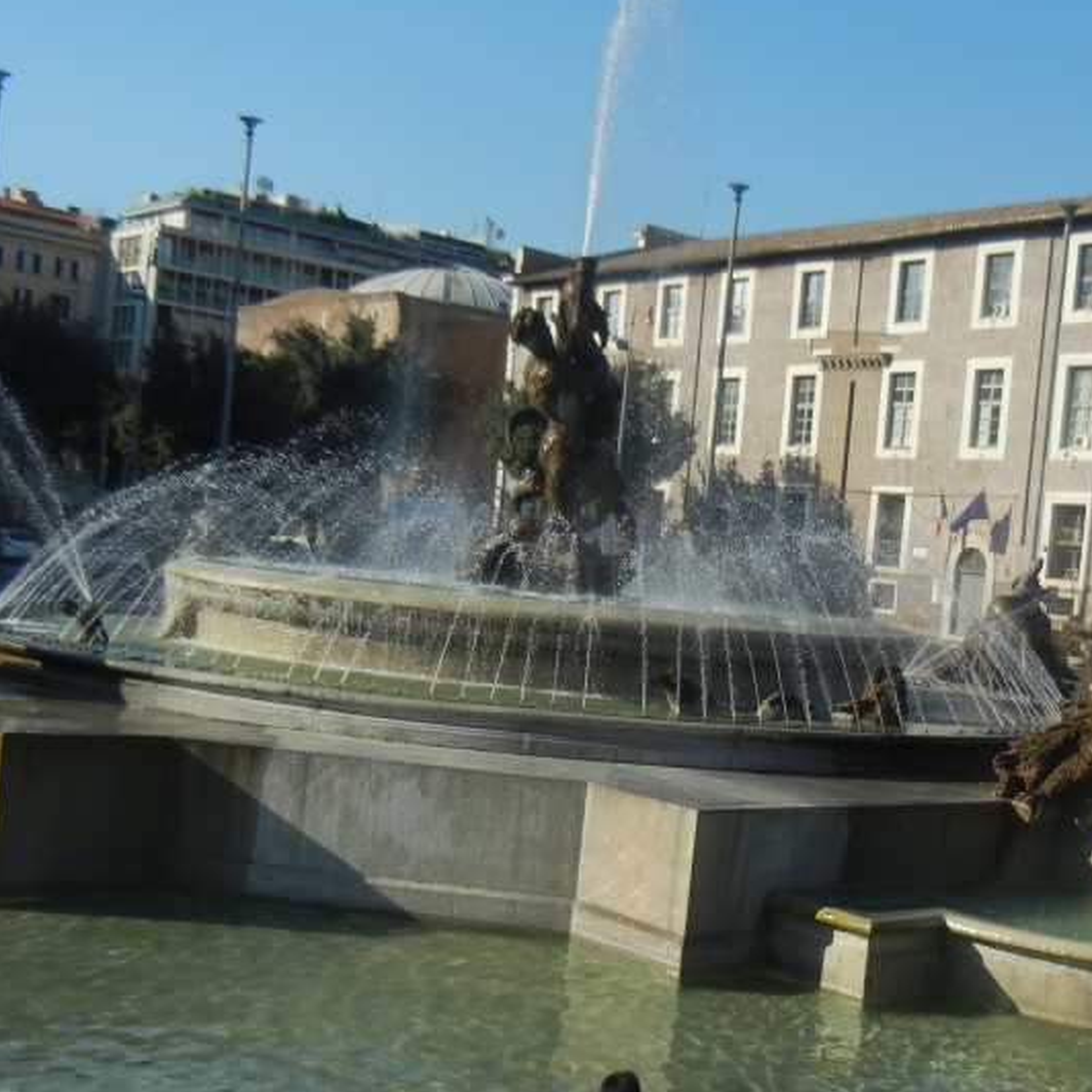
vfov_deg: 33.3
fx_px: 1820
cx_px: 716
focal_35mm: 51
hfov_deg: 33.1
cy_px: 634
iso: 160
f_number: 7
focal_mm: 5.4
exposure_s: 1/413
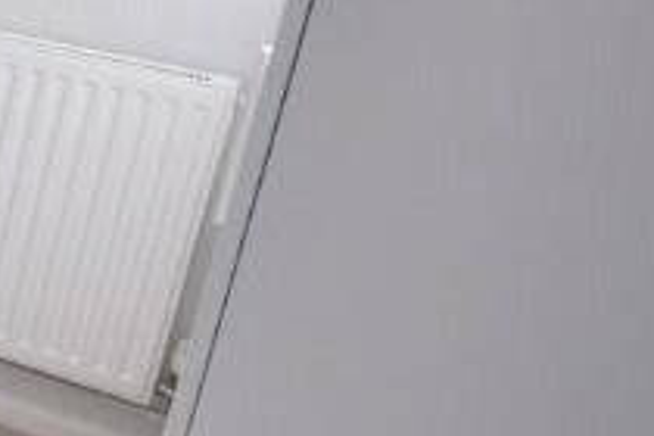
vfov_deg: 18.4
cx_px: -835
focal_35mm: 73
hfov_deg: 16.1
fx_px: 1326
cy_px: 56
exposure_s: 1/8
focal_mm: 10
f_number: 8
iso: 400
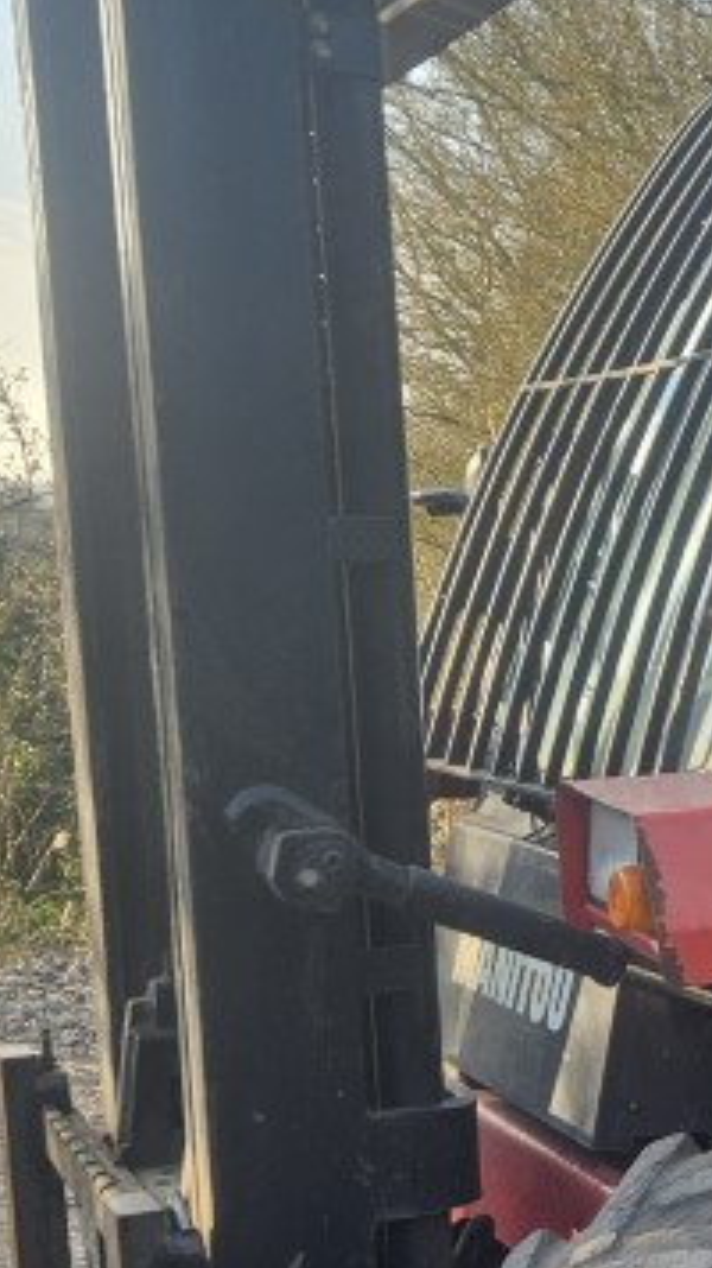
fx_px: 2419
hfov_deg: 15.1
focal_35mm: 72
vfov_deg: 28.9
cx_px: 1164
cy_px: 958
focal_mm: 5.4
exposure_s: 1/348
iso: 25
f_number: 1.8
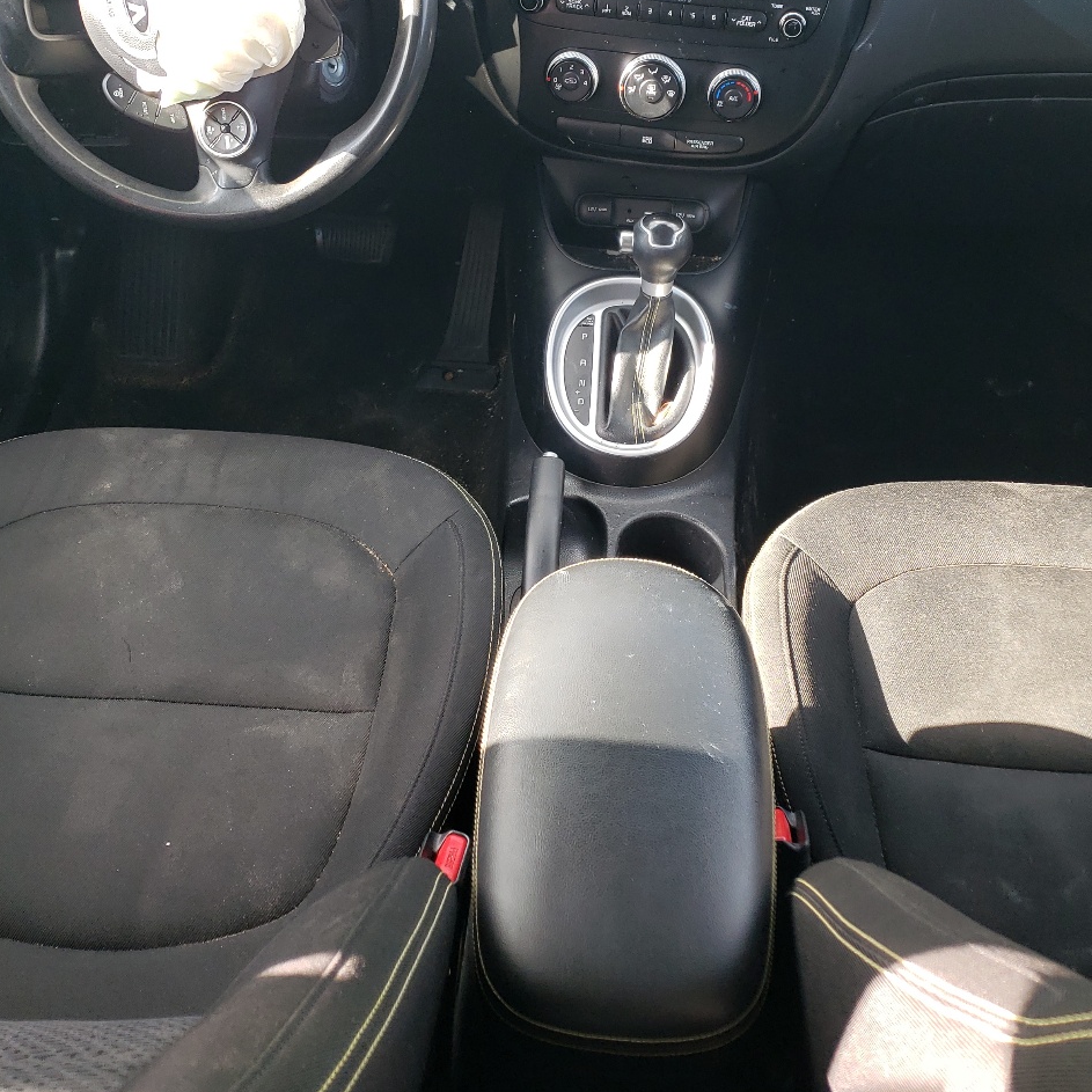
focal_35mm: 39
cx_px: 573
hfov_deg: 42.8
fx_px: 1392
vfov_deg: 42.6
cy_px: 419
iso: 50
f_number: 1.5
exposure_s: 1/120
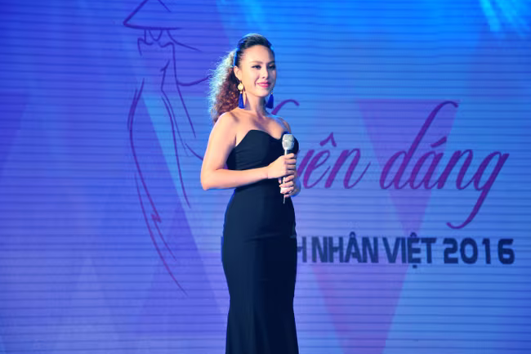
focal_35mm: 140
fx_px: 2064
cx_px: 263
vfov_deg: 9.8
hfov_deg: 14.7
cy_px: 178
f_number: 5.6
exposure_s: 1/125
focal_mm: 92
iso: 500
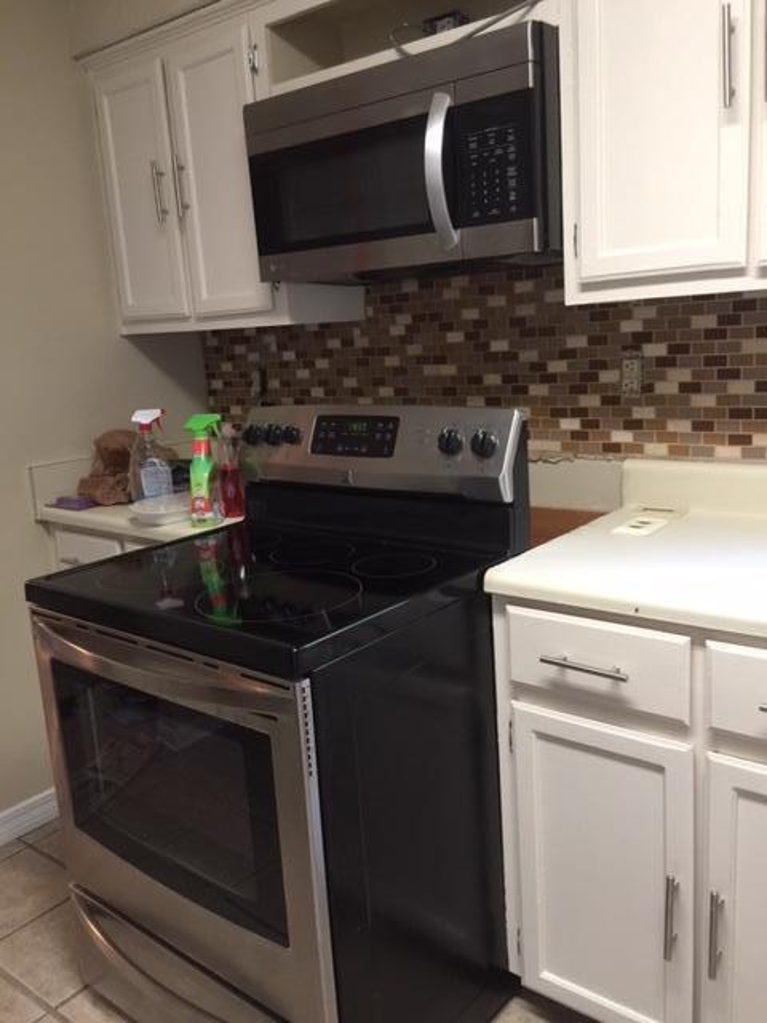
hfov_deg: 48.2
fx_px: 857
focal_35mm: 29
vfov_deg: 61.7
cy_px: 512
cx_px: 384
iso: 100
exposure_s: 1/15
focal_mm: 4.15
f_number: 2.2
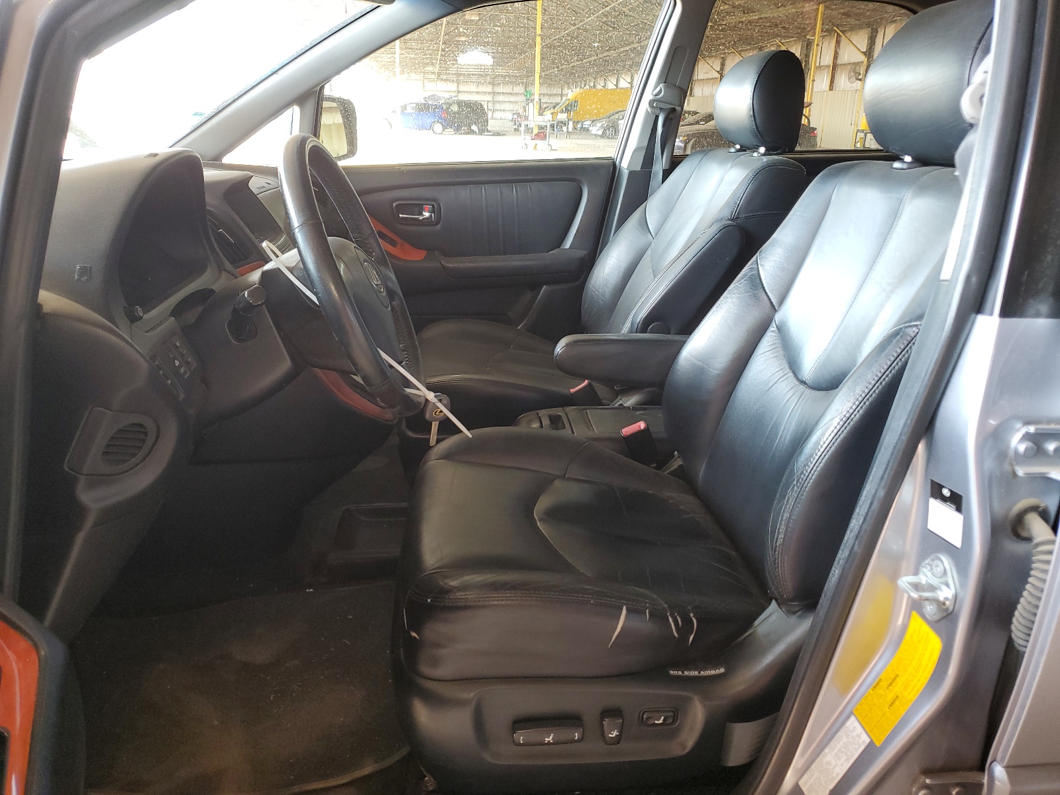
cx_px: 530
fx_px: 796
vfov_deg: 53.1
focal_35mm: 26
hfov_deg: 67.3
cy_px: 398
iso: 82
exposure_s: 1/60.2
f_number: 1.5
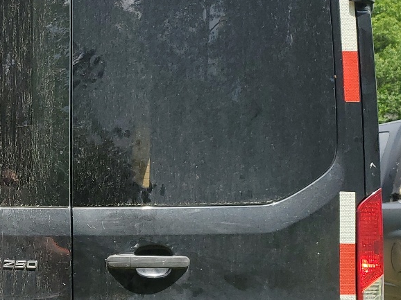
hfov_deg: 26.2
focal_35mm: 72
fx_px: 834
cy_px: 247
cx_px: 41
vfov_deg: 20.2
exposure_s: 1/2000
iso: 50
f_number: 1.5
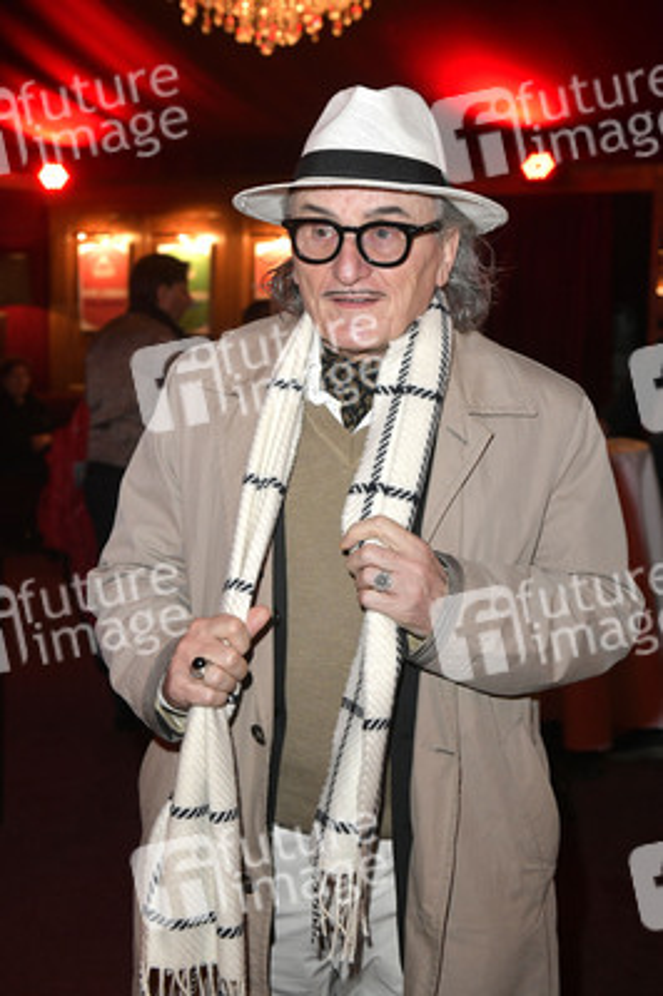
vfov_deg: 41.1
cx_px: 332
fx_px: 1328
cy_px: 498
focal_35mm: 48
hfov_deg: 28.0
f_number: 5.6
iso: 2500
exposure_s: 1/200
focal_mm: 48
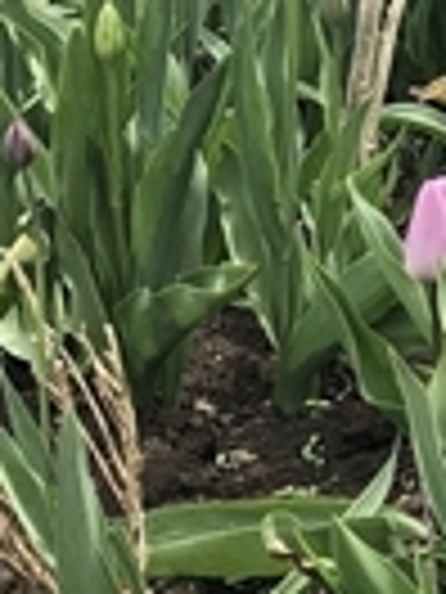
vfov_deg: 11.9
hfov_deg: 8.4
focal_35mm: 163
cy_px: -108
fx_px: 2800
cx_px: 1009
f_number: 1.8
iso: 20
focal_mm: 3.99
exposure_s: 1/774
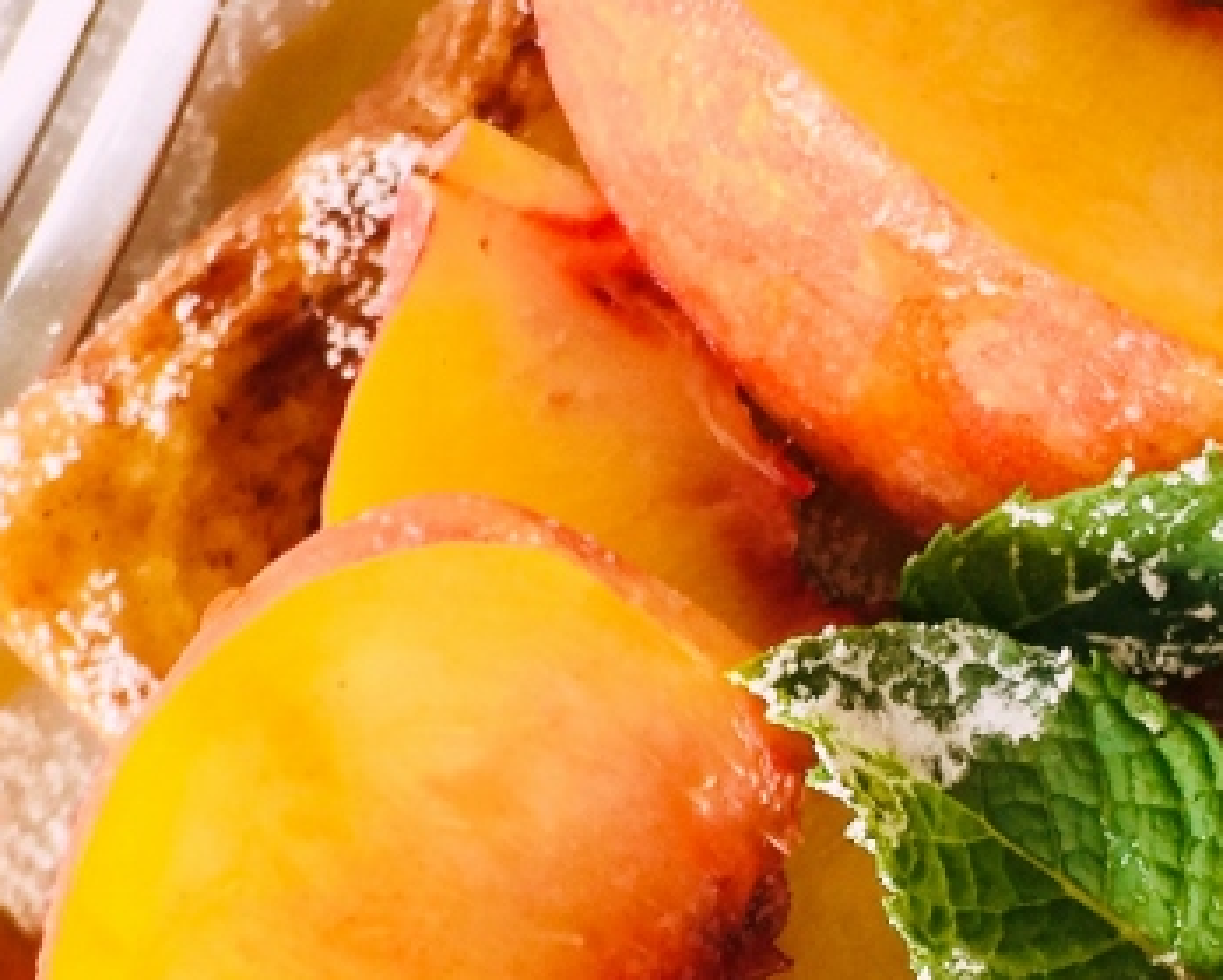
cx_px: 418
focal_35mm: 104
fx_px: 3768
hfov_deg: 18.4
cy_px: 660
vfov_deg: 14.8
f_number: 2.2
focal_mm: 4.15
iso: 32
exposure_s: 1/30
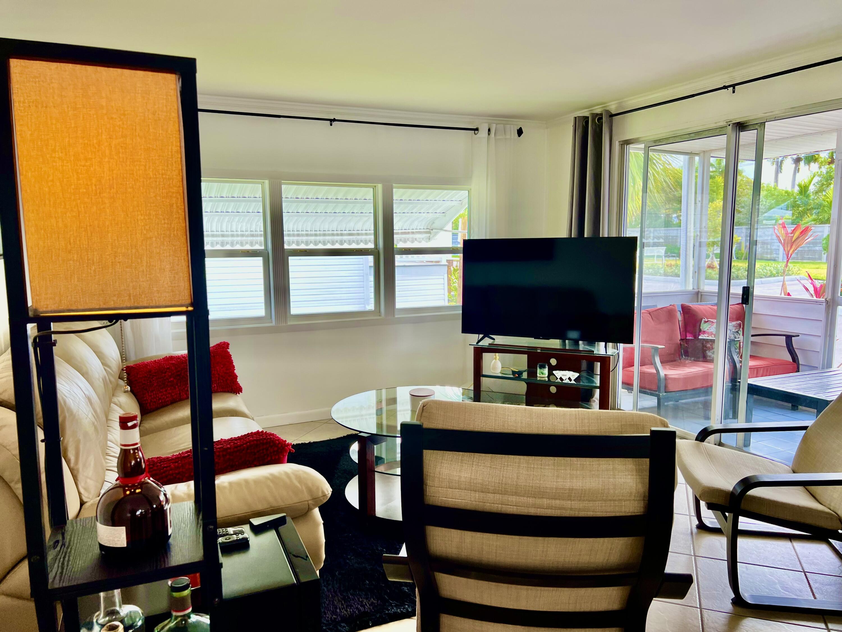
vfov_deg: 53.1
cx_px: 421
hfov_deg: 67.3
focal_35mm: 26
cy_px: 316
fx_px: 632
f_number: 1.5
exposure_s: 1/120
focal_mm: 5.7
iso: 40
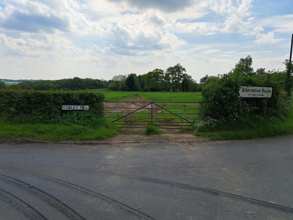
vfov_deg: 56.8
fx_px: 203
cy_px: 110
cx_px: 146
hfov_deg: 71.6
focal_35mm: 24
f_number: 1.8
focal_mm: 5.23
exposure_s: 1/2475
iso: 50
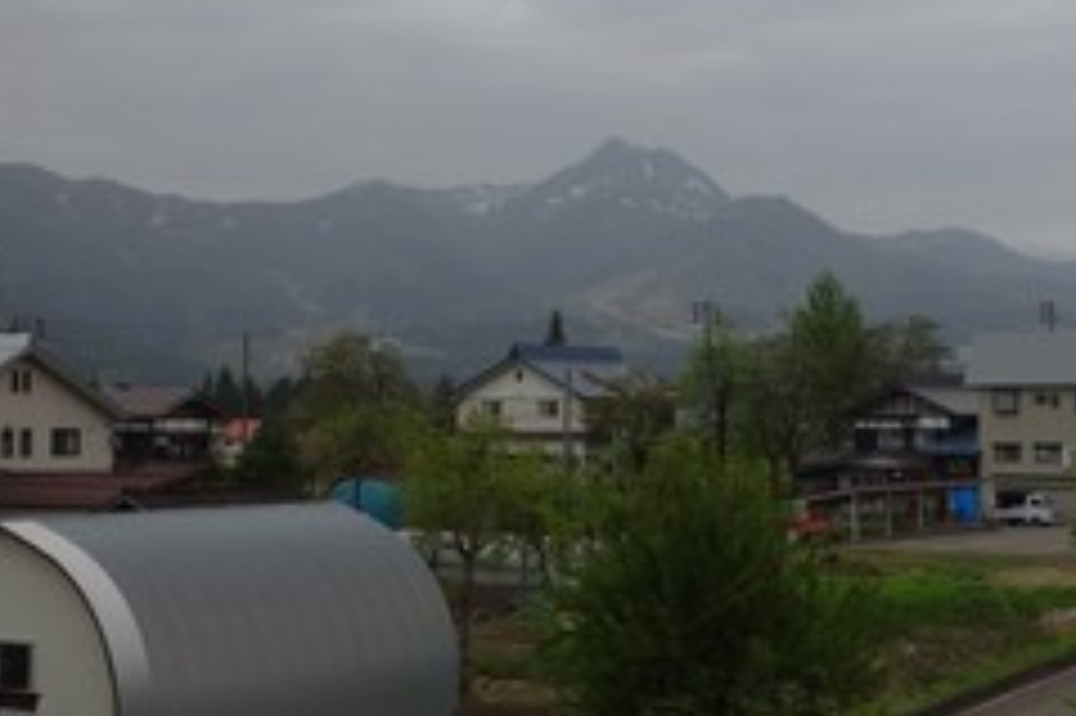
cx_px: 621
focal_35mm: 75
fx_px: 2240
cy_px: 191
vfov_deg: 18.1
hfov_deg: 27.0
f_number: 5.6
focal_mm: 10.4
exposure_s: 1/250
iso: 125
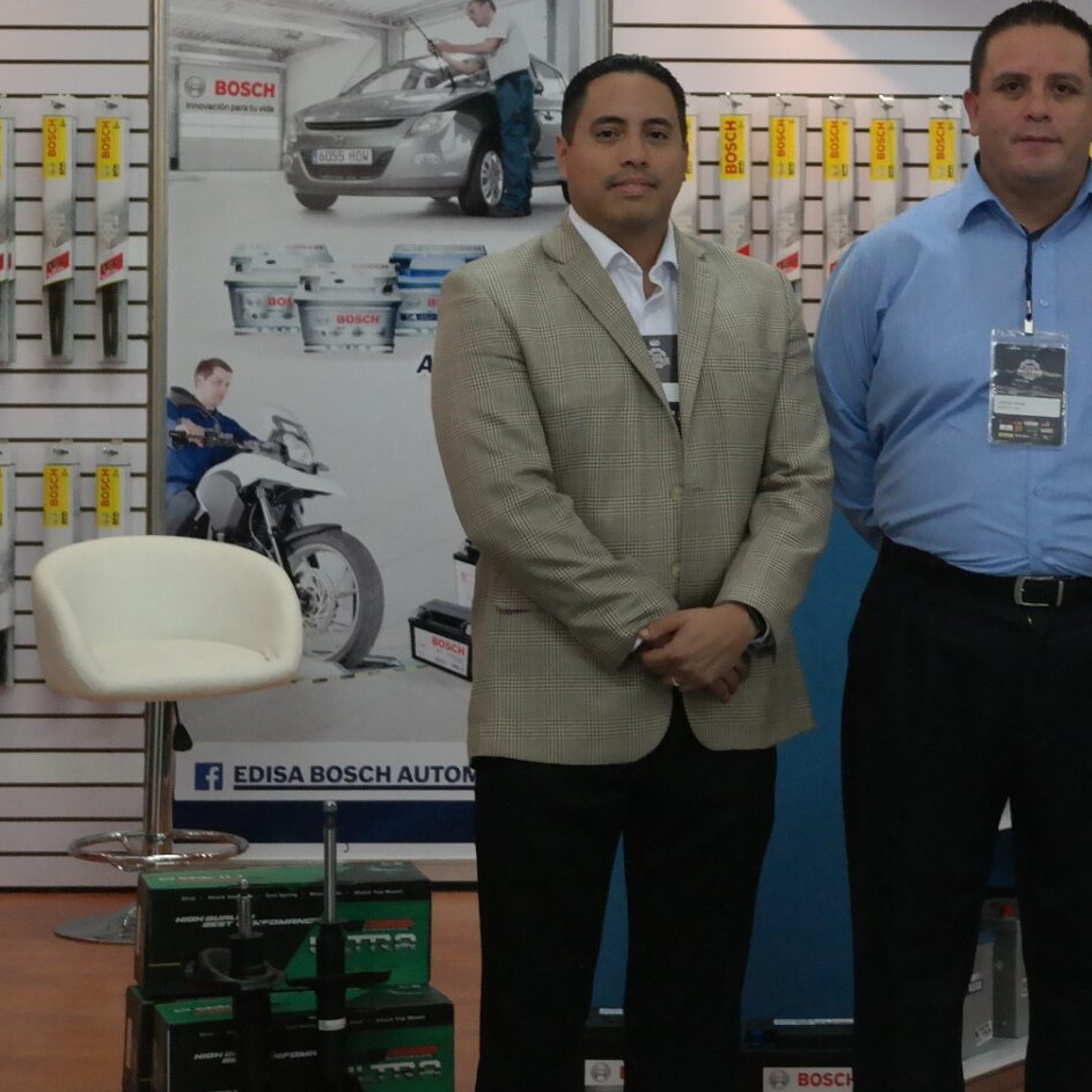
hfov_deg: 15.0
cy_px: 289
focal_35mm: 113
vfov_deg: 15.4
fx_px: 4033
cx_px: 1268
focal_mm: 32
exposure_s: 1/60
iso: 1600
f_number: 4.5
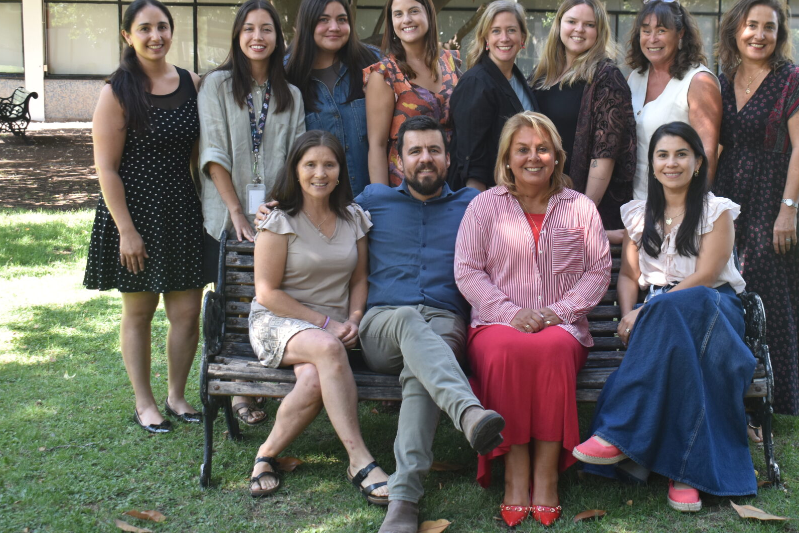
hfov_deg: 36.8
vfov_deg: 25.0
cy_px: 226
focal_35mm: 54
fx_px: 1198
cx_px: 474
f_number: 5
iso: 400
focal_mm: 28
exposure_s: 1/100
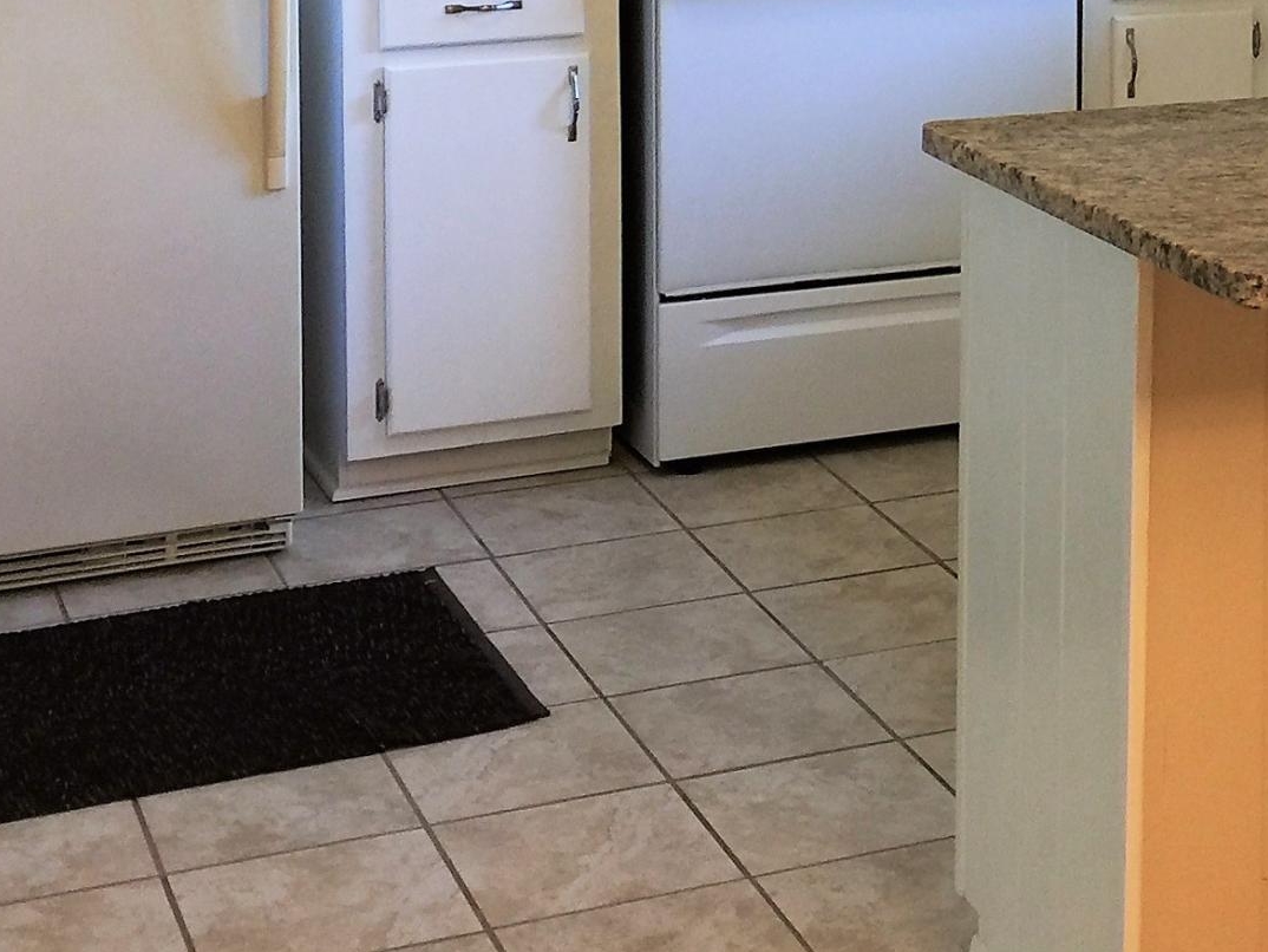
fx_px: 2968
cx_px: 1136
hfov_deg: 23.5
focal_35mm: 81
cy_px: -183
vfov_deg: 17.4
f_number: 2.2
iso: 40
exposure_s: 1/15
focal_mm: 4.15
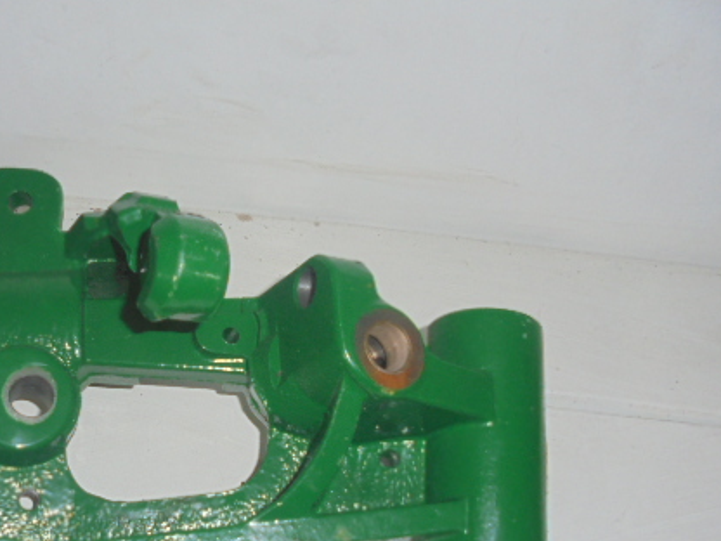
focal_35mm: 40
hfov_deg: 45.8
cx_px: 217
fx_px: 833
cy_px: 390
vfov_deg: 35.3
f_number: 3.5
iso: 100
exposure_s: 1/30
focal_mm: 4.6
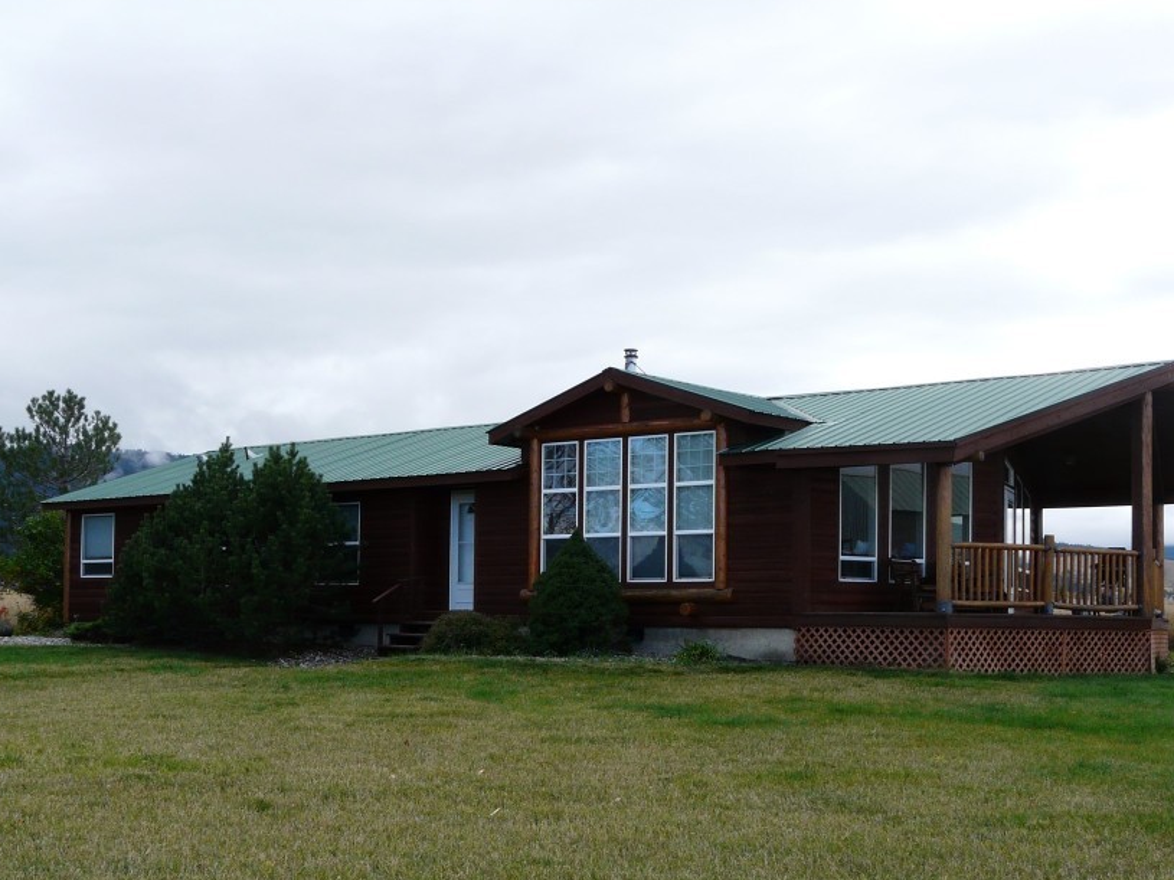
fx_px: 1662
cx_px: 599
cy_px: 543
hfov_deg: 38.9
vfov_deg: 29.6
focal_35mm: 49
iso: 100
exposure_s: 1/200
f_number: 5.6
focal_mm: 6.4
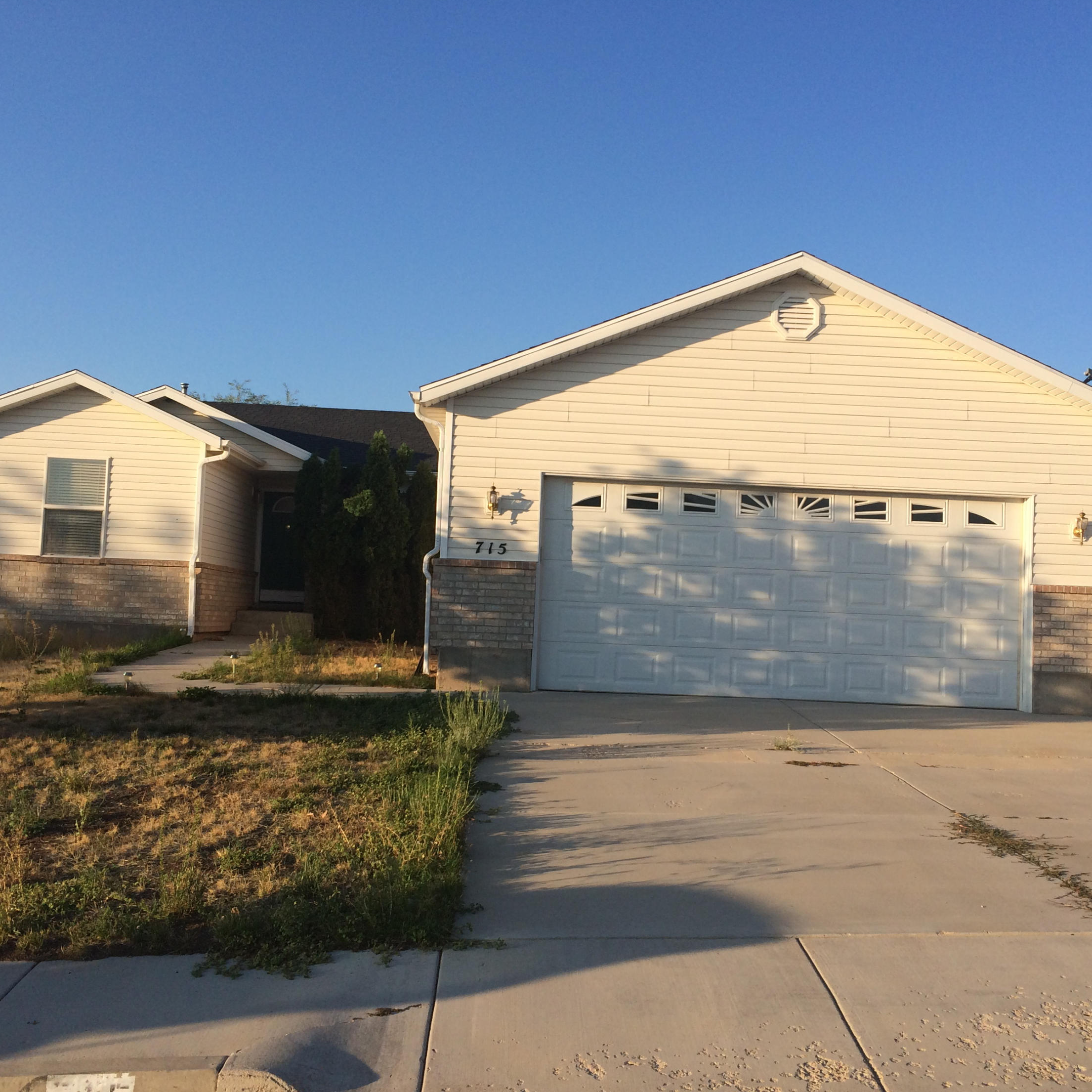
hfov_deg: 46.0
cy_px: 545
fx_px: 1285
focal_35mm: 36
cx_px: 568
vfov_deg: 46.0
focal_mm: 4.12
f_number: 2.2
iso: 40
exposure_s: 1/1466
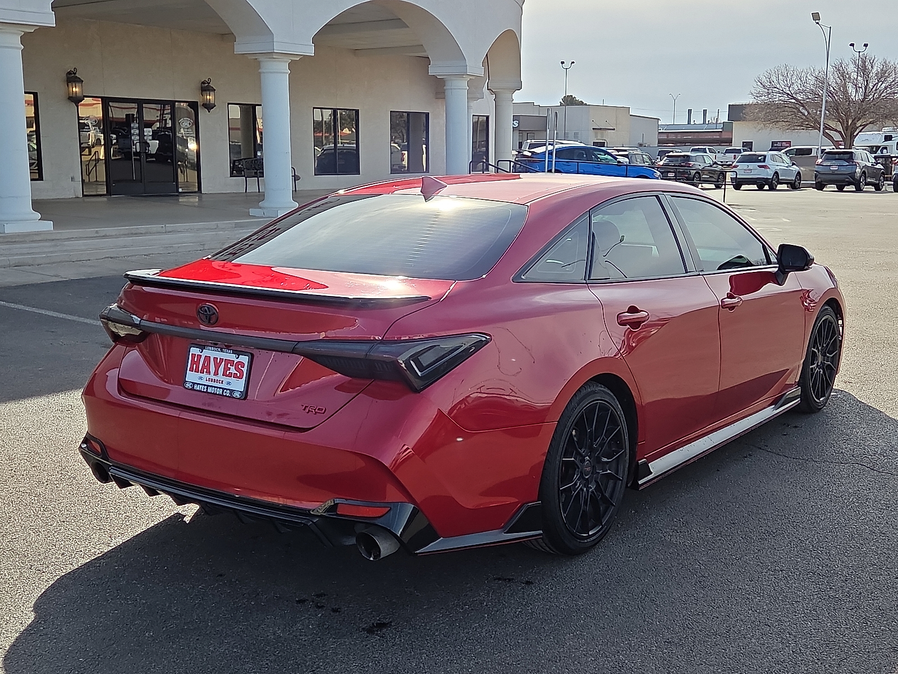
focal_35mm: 40
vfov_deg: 36.0
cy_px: 337
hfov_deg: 46.8
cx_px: 449
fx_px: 1038
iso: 25
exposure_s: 1/1667
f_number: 1.8
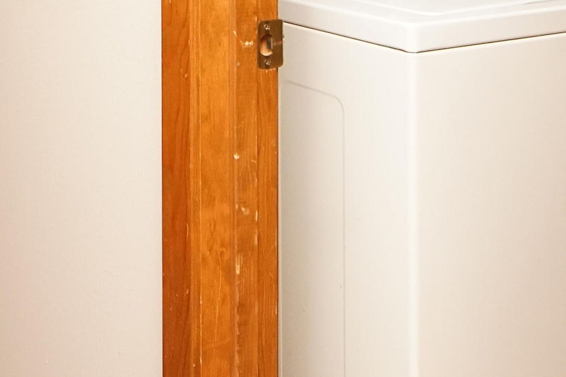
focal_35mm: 61
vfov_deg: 20.1
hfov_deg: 31.2
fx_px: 959
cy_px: -135
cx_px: 42
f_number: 4.5
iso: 1600
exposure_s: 1/125
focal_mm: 12
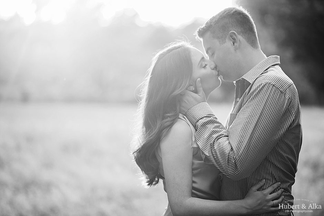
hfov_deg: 23.9
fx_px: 765
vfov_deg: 16.1
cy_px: 108
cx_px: 162
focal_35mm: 85
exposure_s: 1/640
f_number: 1.8
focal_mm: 85
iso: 640
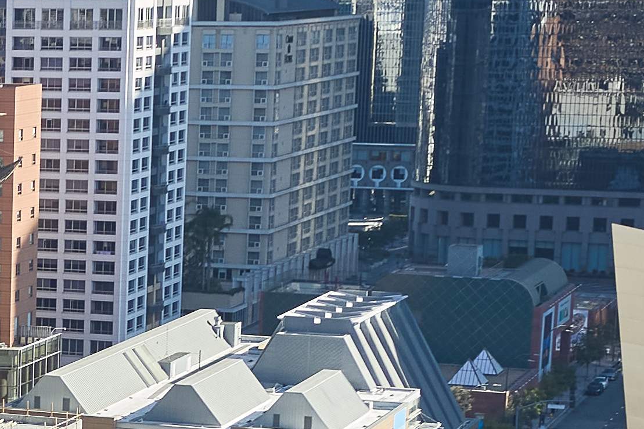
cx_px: -341
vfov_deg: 9.8
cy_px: 539
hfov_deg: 13.9
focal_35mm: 138
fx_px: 2468
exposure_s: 1/800
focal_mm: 10.26
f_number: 3.2
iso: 100
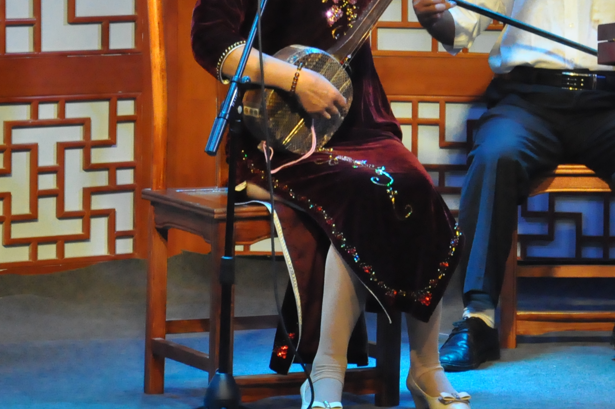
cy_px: 30
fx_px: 3958
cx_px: 783
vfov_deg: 5.9
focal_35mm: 232
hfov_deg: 8.8
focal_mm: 58
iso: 3200
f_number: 8
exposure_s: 1/250
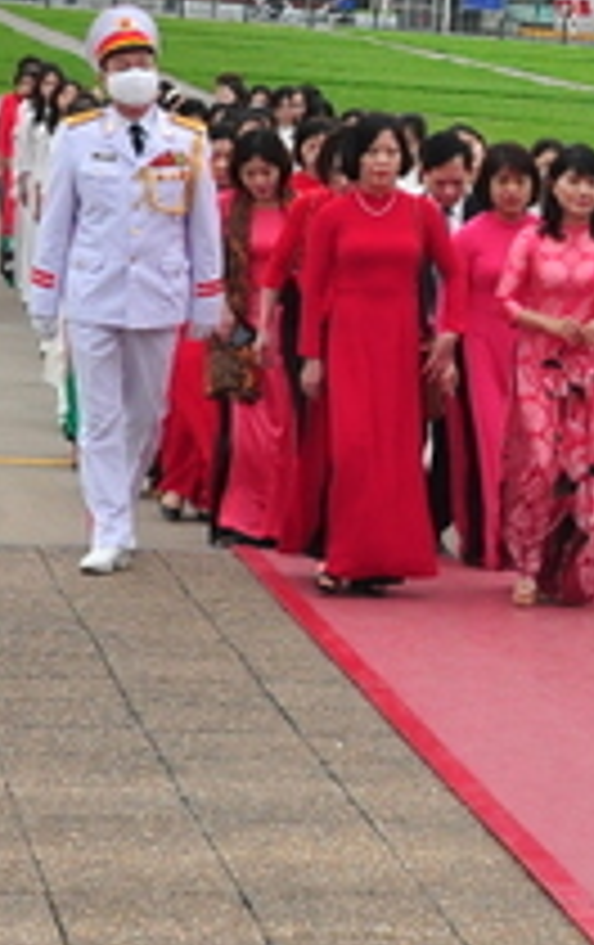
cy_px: 490
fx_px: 3895
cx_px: 986
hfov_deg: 8.5
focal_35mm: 151
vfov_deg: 13.8
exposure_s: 1/250
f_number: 7.1
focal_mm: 26
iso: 800
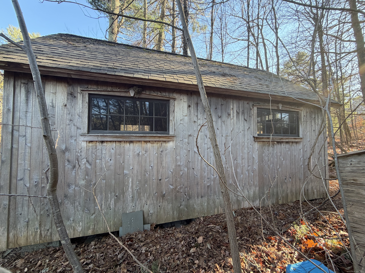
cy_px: 136
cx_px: 182
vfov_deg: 85.7
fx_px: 148
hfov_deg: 102.1
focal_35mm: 14
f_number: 2.2
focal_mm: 2.22
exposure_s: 1/121
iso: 80
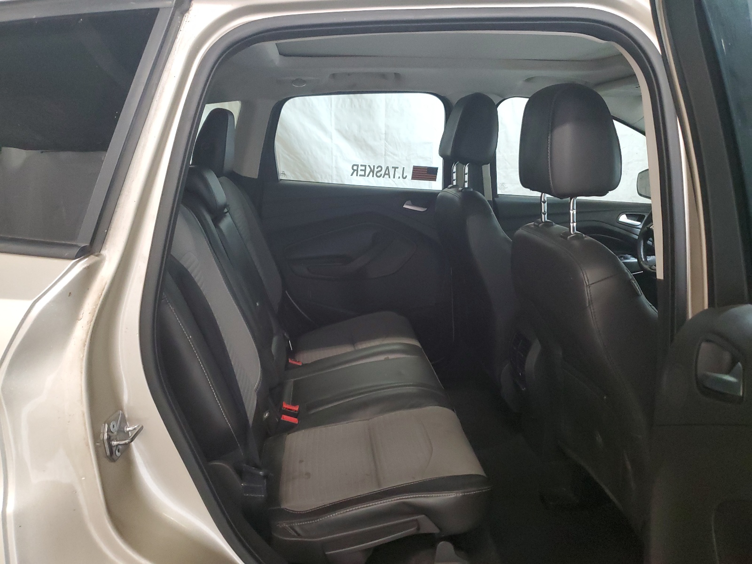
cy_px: 282
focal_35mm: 26
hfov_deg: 67.3
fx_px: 565
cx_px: 376
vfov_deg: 53.1
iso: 317
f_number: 1.5
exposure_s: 1/30
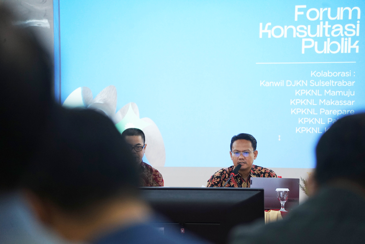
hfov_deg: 11.8
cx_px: 182
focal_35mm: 174
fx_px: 1764
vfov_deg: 7.9
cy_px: 122
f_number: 5.6
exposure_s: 1/60
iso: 1000
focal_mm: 174
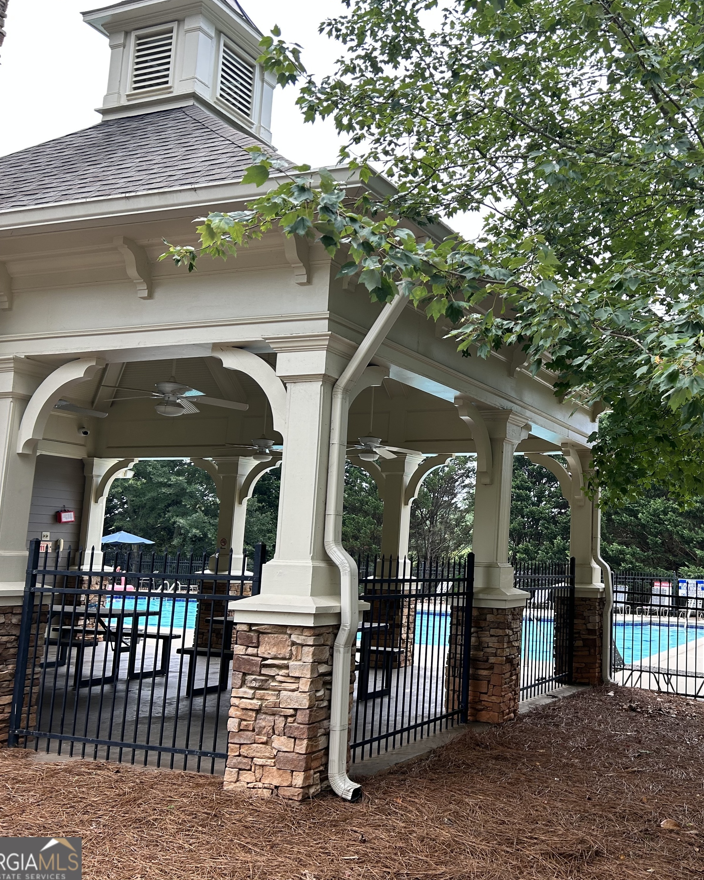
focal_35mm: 34
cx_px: 539
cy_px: 439
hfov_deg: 41.9
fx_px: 886
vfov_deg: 52.8
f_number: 1.5
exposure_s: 1/572
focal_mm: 5.7
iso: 50
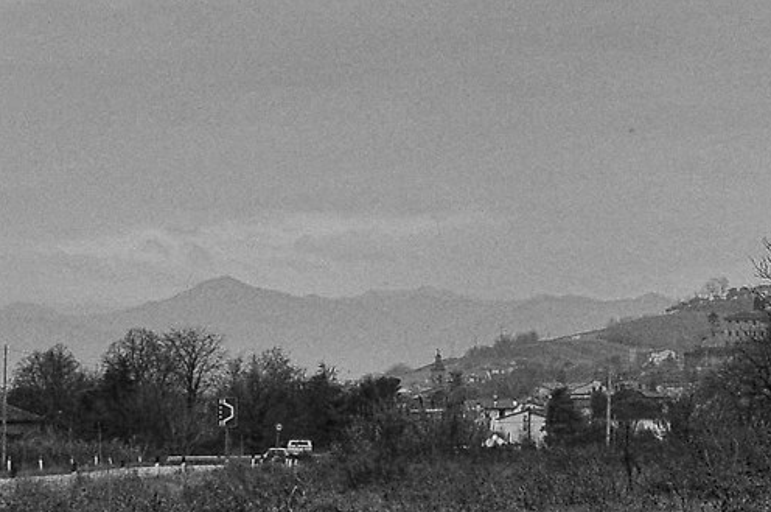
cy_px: 68
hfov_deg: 10.1
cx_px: 1788
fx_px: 3879
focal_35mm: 181
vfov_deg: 7.5
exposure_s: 1/320
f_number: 9
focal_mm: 25
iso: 200
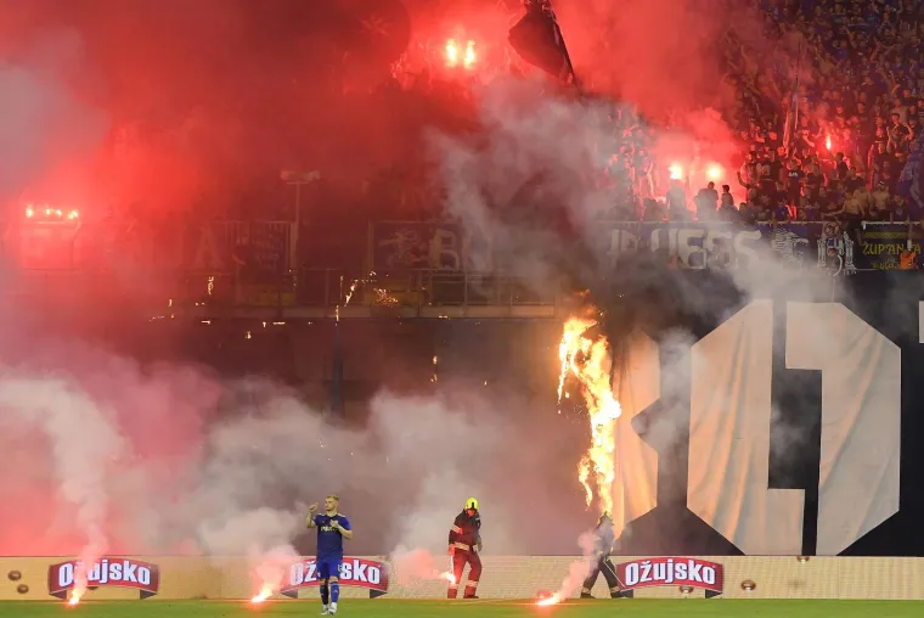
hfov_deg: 17.6
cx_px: 462
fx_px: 2980
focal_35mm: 116
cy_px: 309
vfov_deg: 11.8
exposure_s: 1/1000
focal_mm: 116
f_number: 3.2
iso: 2000
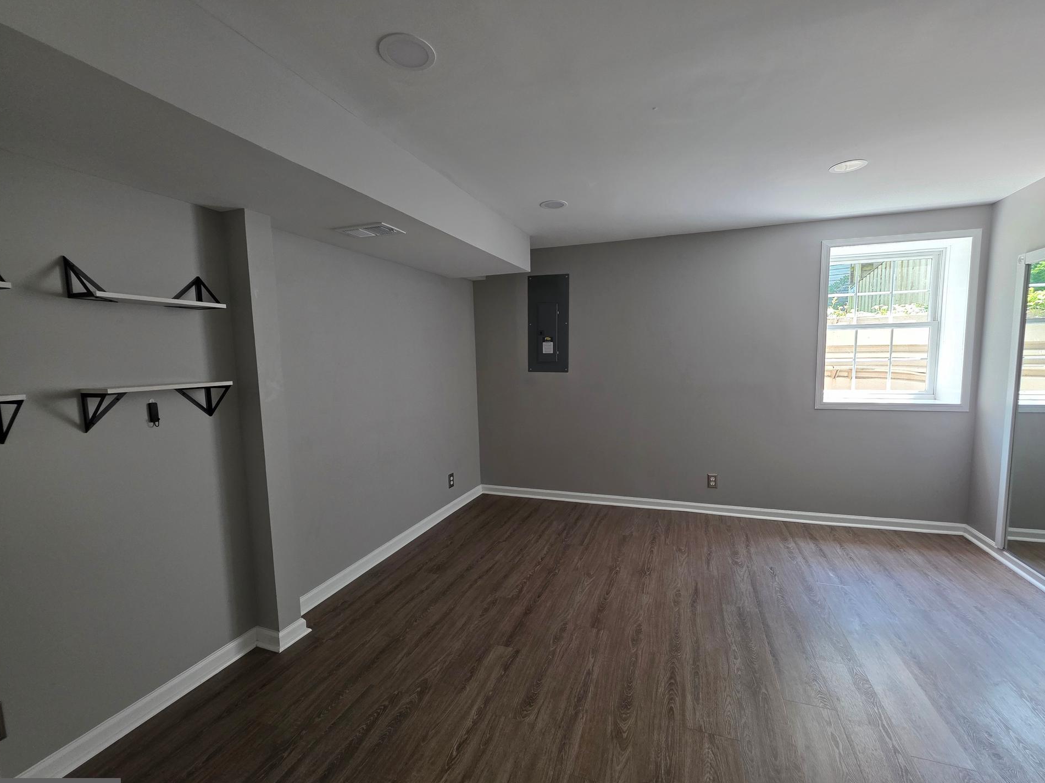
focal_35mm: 14
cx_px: 546
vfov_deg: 85.6
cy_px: 401
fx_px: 423
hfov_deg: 102.0
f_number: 1.9
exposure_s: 1/120
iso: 160
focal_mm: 2.2
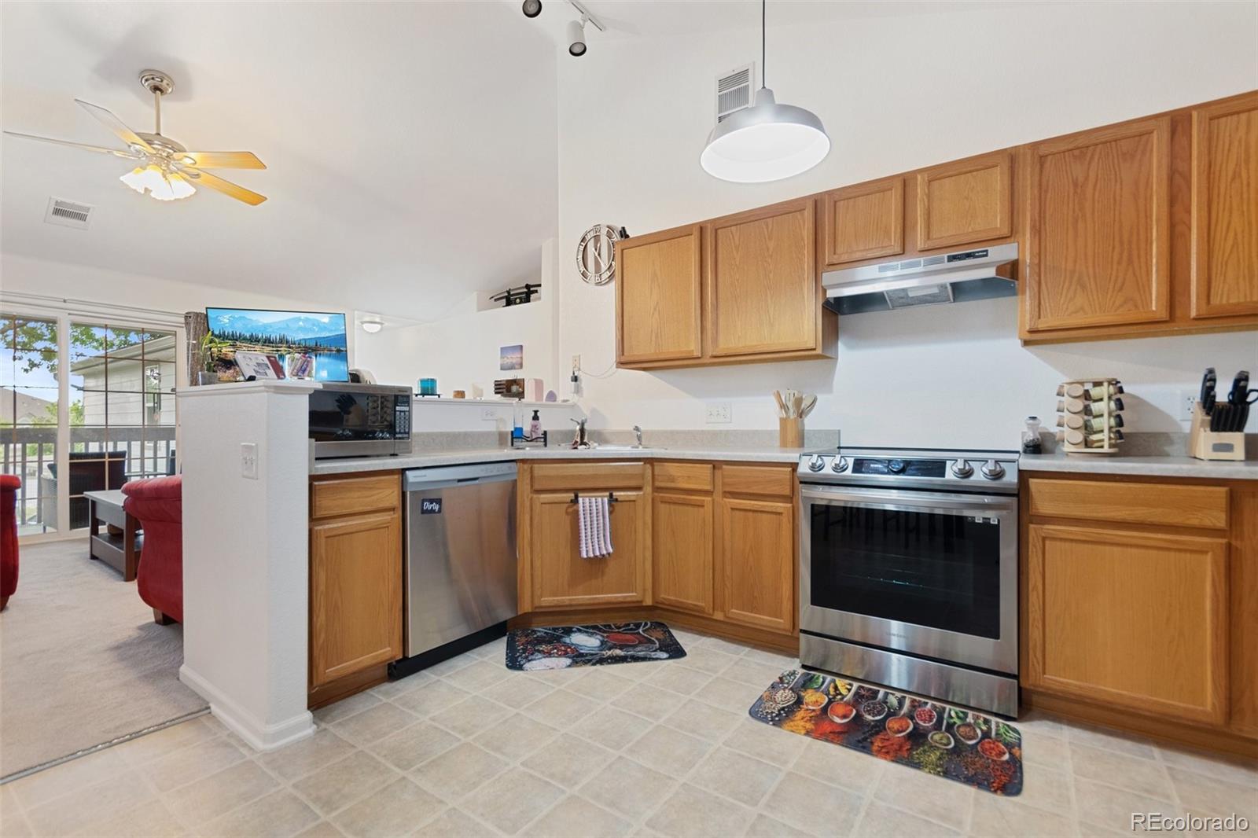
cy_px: 419
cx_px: 629
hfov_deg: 100.4
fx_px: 524
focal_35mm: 15
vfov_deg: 77.3
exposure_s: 1/1.25
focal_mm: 10
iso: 400
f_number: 8
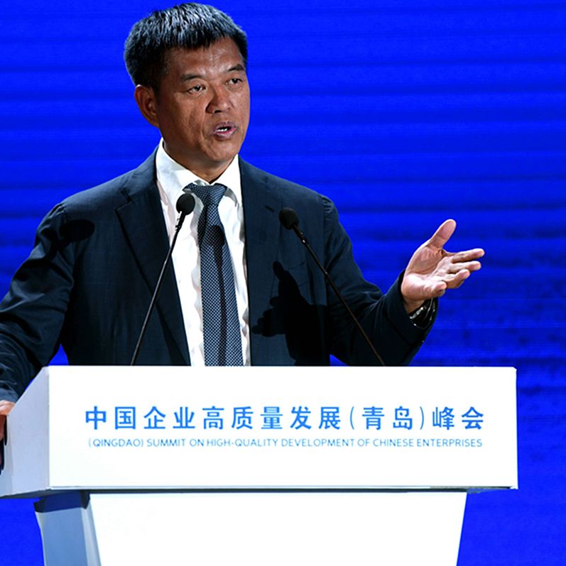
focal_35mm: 384
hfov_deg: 4.6
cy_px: 283
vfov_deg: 4.6
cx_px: 232
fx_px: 7104
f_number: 2.8
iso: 720
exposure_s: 1/320
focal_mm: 200
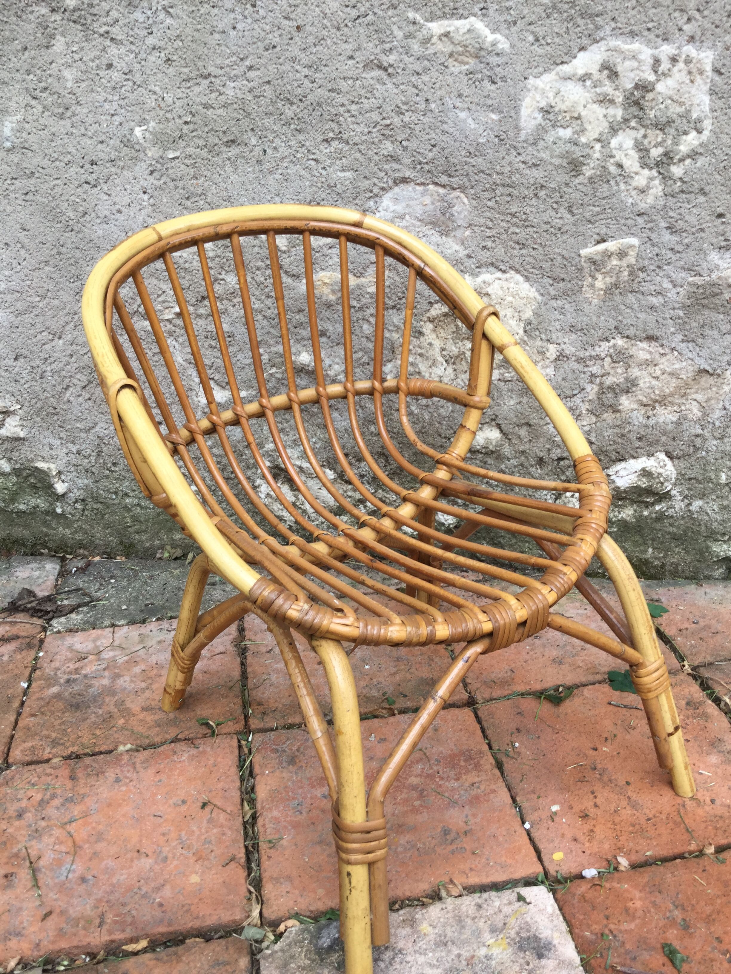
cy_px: 487
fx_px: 873
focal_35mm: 31
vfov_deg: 58.4
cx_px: 366
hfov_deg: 45.4
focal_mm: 3.3
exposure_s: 1/120
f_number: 2.4
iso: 25
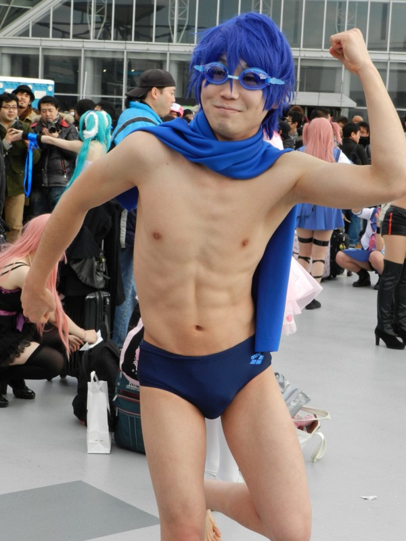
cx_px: 203
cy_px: 270
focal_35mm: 68
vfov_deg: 28.6
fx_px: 1063
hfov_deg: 21.6
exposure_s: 1/400
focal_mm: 12.1
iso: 160
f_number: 4.7
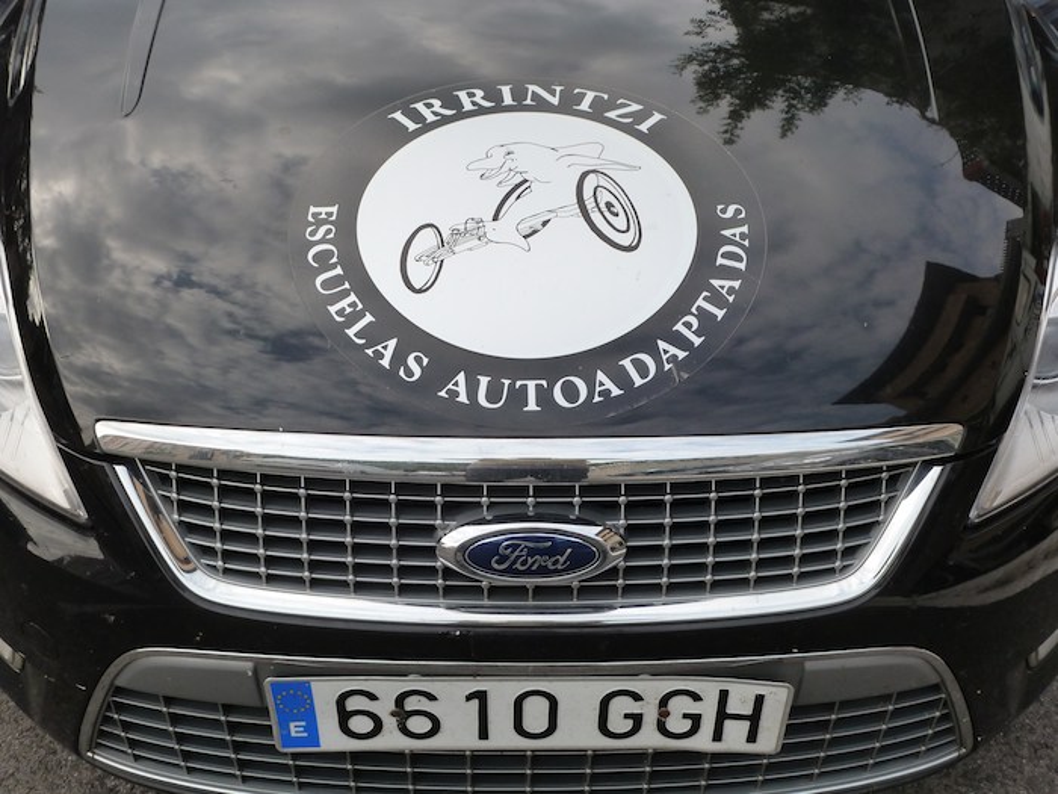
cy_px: 397
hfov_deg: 51.4
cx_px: 529
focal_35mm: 36
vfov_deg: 39.7
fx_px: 1100
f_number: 4
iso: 160
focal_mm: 6.4
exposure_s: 1/250
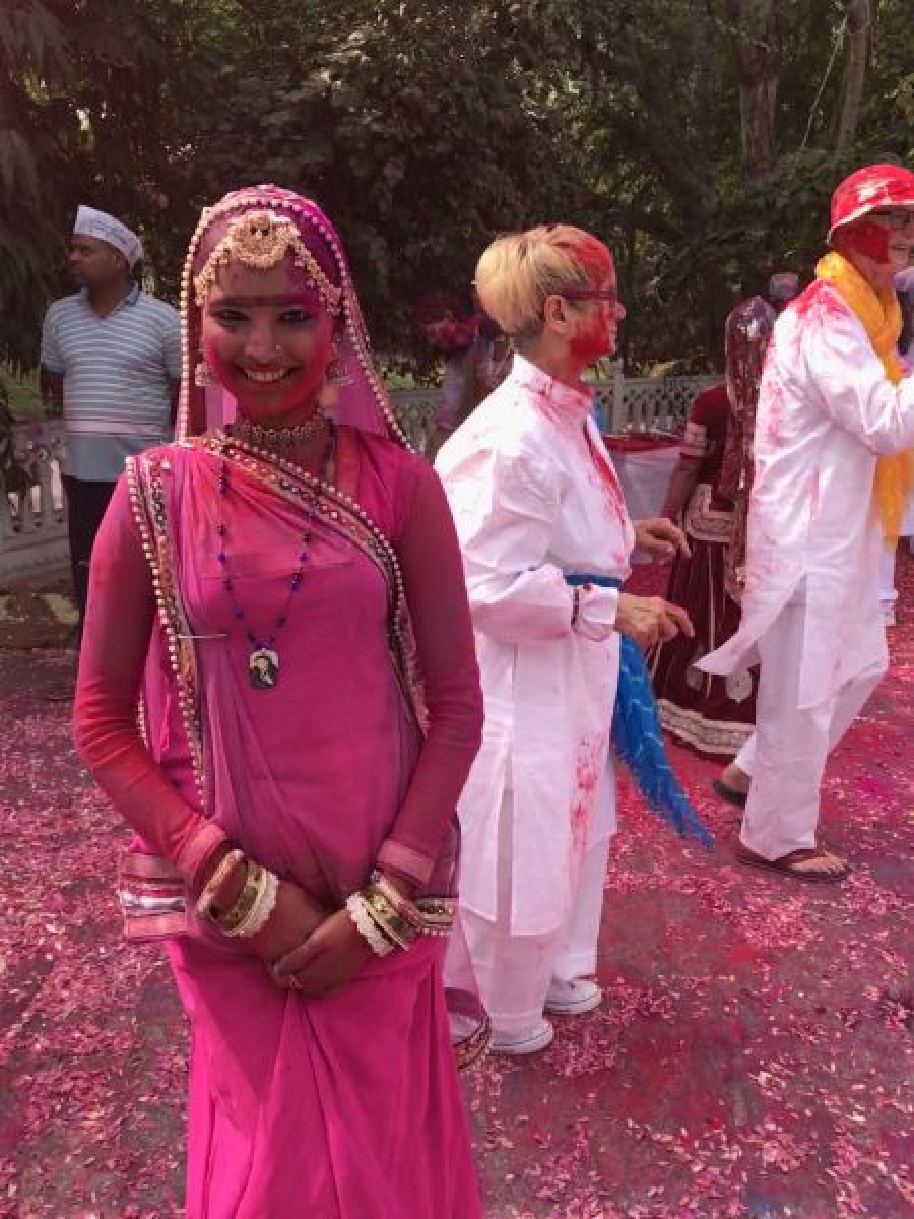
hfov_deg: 49.7
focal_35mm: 28
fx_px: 986
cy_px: 610
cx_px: 457
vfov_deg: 63.4
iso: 20
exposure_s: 1/567
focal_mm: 3.99
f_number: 1.8
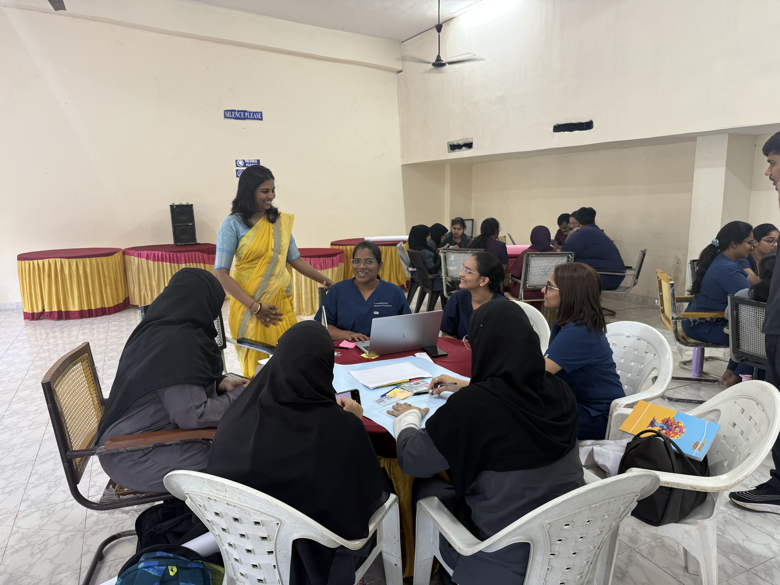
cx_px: 390
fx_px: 541
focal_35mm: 24
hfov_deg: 71.6
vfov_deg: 56.8
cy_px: 292
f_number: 1.78
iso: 125
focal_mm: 6.76
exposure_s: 1/50
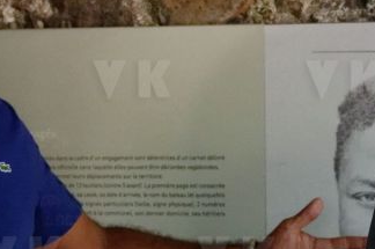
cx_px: 235
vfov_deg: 7.4
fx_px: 1924
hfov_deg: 11.1
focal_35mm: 185
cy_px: 115
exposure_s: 1/125
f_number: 6.3
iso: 2500
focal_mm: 50
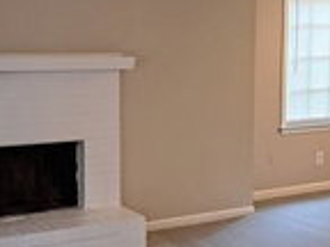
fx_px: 677
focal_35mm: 71
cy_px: 121
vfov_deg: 20.7
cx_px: 139
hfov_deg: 27.4
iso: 320
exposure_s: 1/60
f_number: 1.8
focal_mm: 5.23
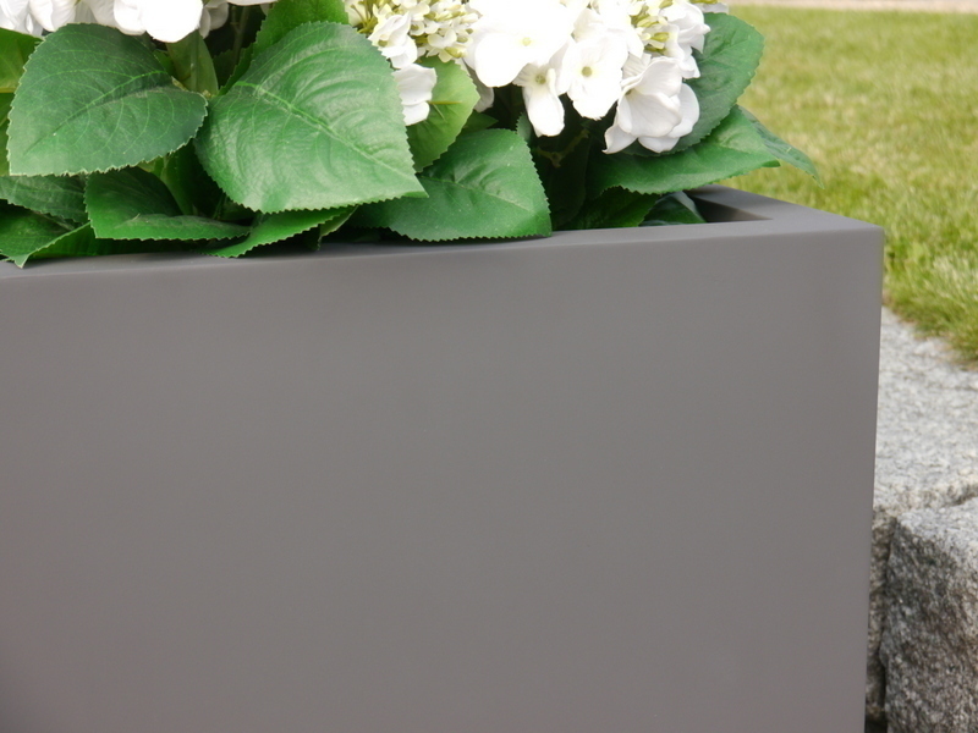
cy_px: 366
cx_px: 489
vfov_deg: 20.4
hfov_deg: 27.0
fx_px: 2034
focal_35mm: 72
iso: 160
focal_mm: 36
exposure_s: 1/160
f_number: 6.3
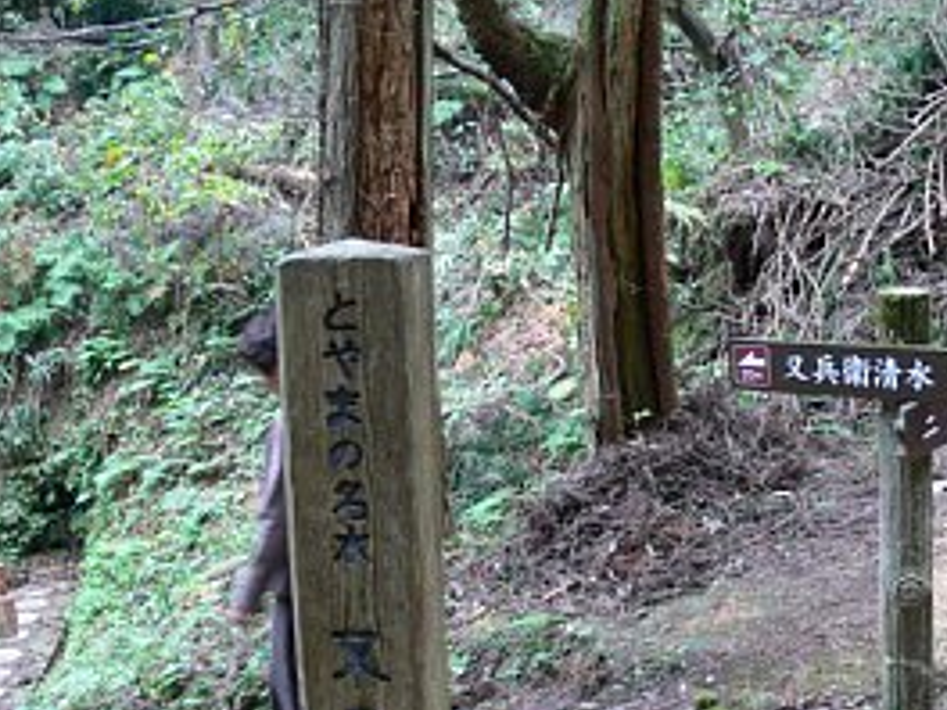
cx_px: 710
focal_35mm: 53
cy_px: 498
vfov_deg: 27.3
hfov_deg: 35.4
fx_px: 1450
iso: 80
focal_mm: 7.4
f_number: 2.8
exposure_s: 1/30
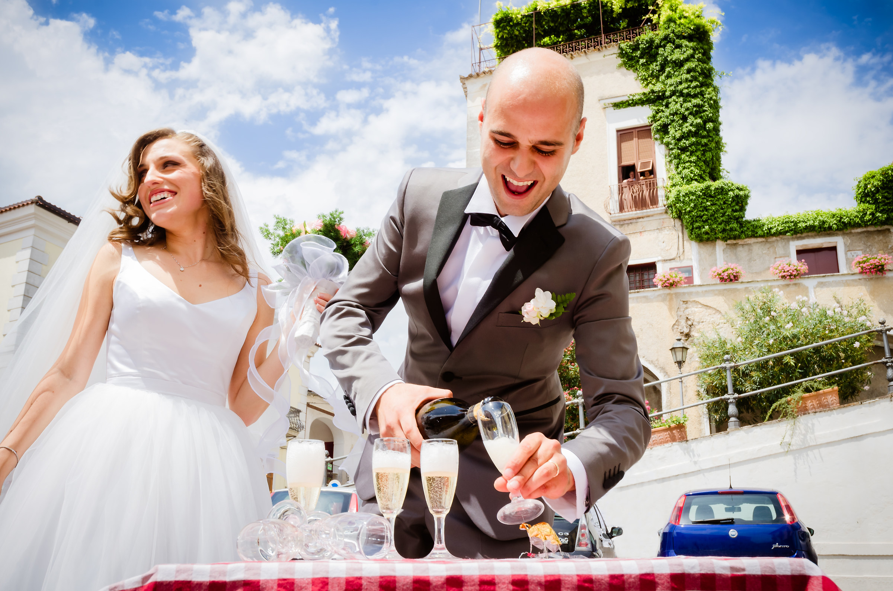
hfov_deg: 51.4
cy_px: 296
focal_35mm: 38
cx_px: 446
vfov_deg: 35.3
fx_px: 928
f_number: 11
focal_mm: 25
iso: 160
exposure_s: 1/125
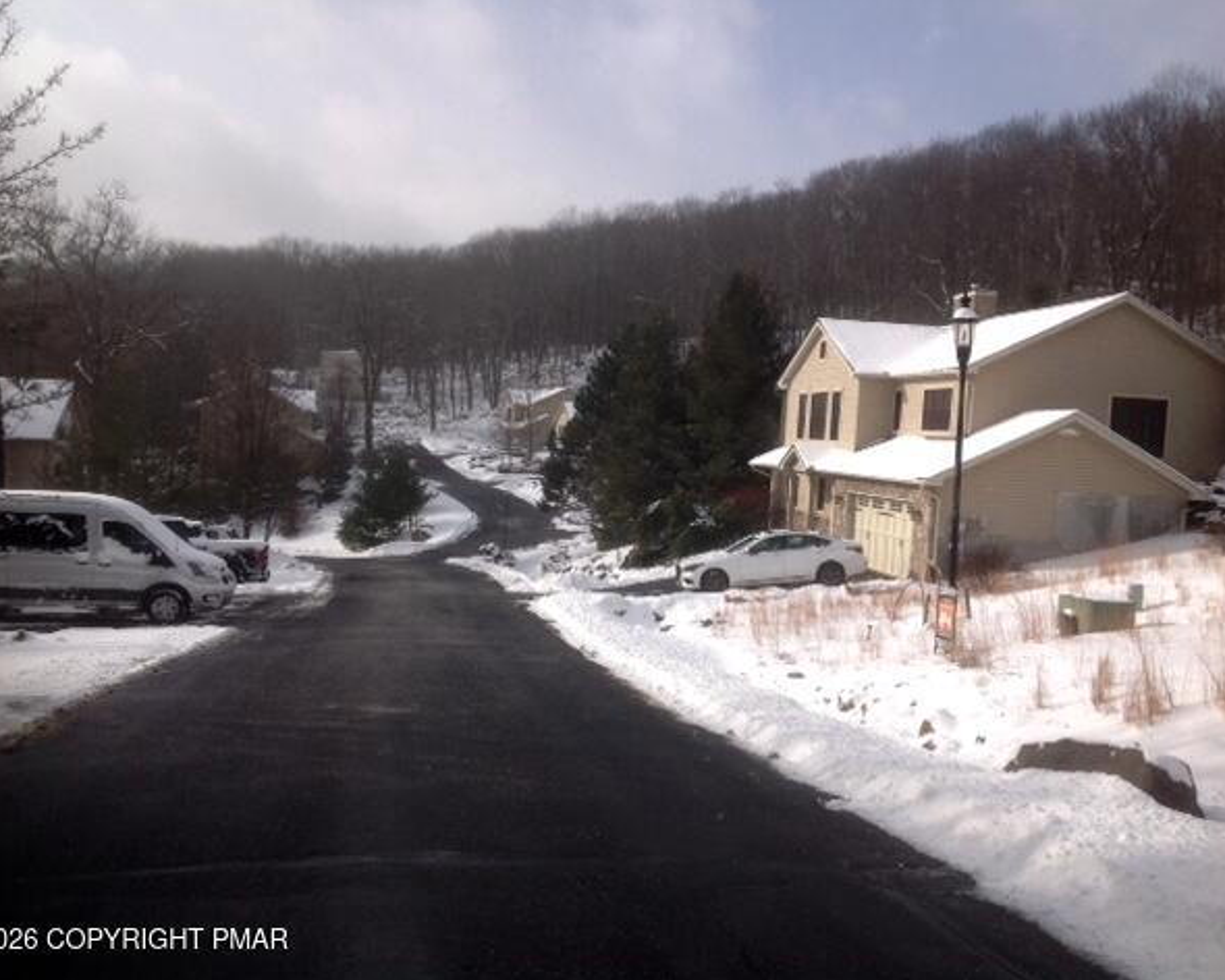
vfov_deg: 40.1
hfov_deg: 49.1
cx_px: 610
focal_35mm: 37
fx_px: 1341
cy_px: 488
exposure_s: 1/1890
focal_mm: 4.28
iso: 50
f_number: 2.4
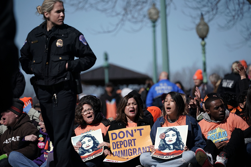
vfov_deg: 3.6
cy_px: 84
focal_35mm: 385
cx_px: 126
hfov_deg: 5.4
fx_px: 2684
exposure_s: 1/1250
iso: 200
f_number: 8
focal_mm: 385
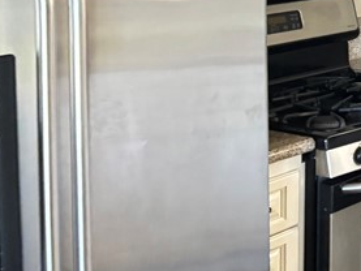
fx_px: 1002
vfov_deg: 14.9
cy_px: -50
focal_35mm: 96
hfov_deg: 17.2
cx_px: 628
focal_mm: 5.96
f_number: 1.6
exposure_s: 1/30
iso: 640
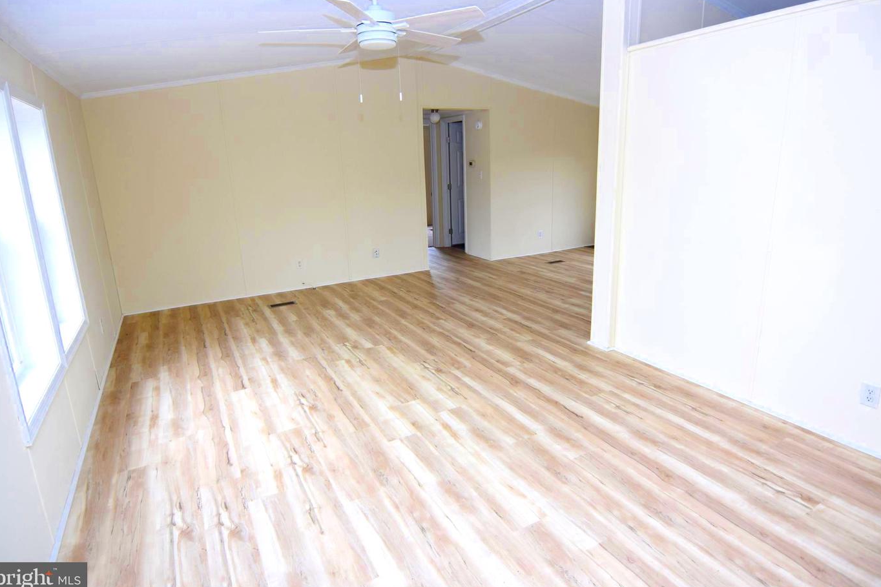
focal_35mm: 19
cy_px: 285
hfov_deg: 86.9
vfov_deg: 64.5
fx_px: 465
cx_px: 451
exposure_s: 1/80
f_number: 4.5
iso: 400
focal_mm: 12
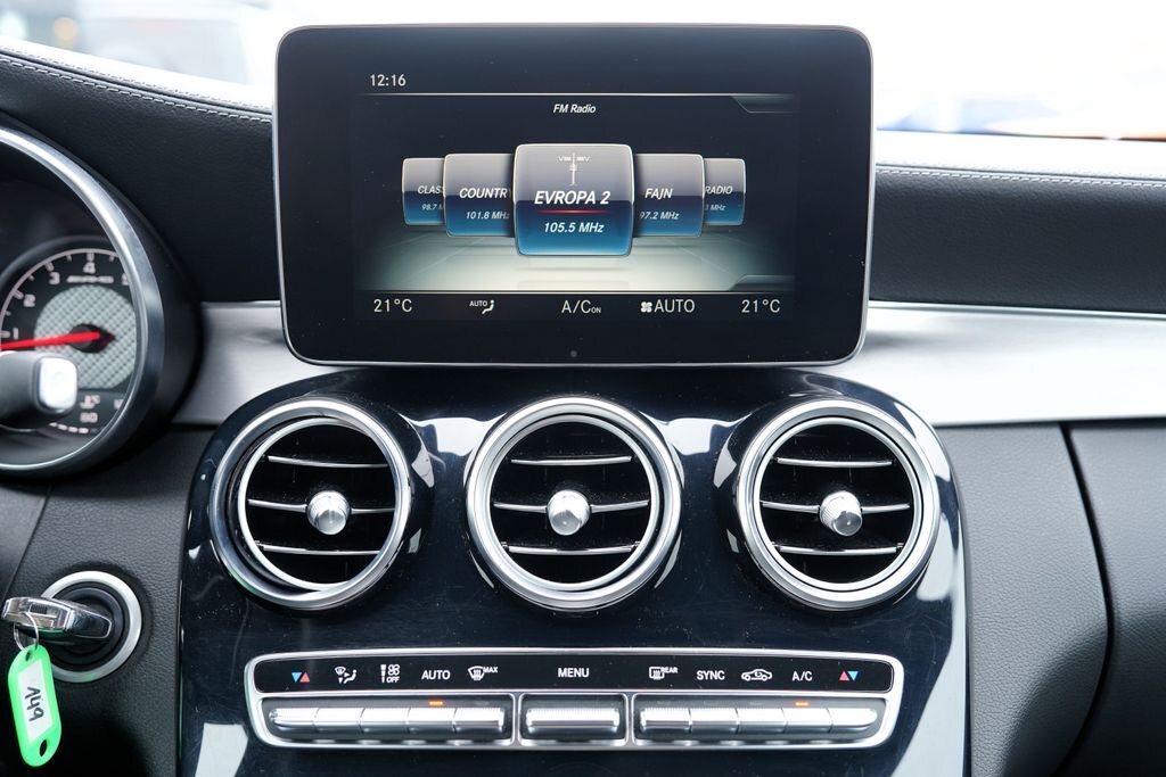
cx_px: 583
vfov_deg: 40.0
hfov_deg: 57.2
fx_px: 1069
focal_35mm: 33
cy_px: 388
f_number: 4
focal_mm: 33
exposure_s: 1/60
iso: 500
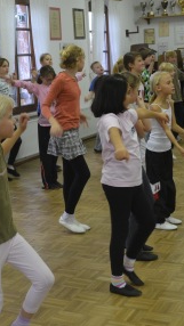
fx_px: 572
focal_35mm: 66
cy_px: 137
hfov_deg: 18.2
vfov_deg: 31.8
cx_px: 67
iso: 450
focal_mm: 20
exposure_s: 1/60
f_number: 3.8
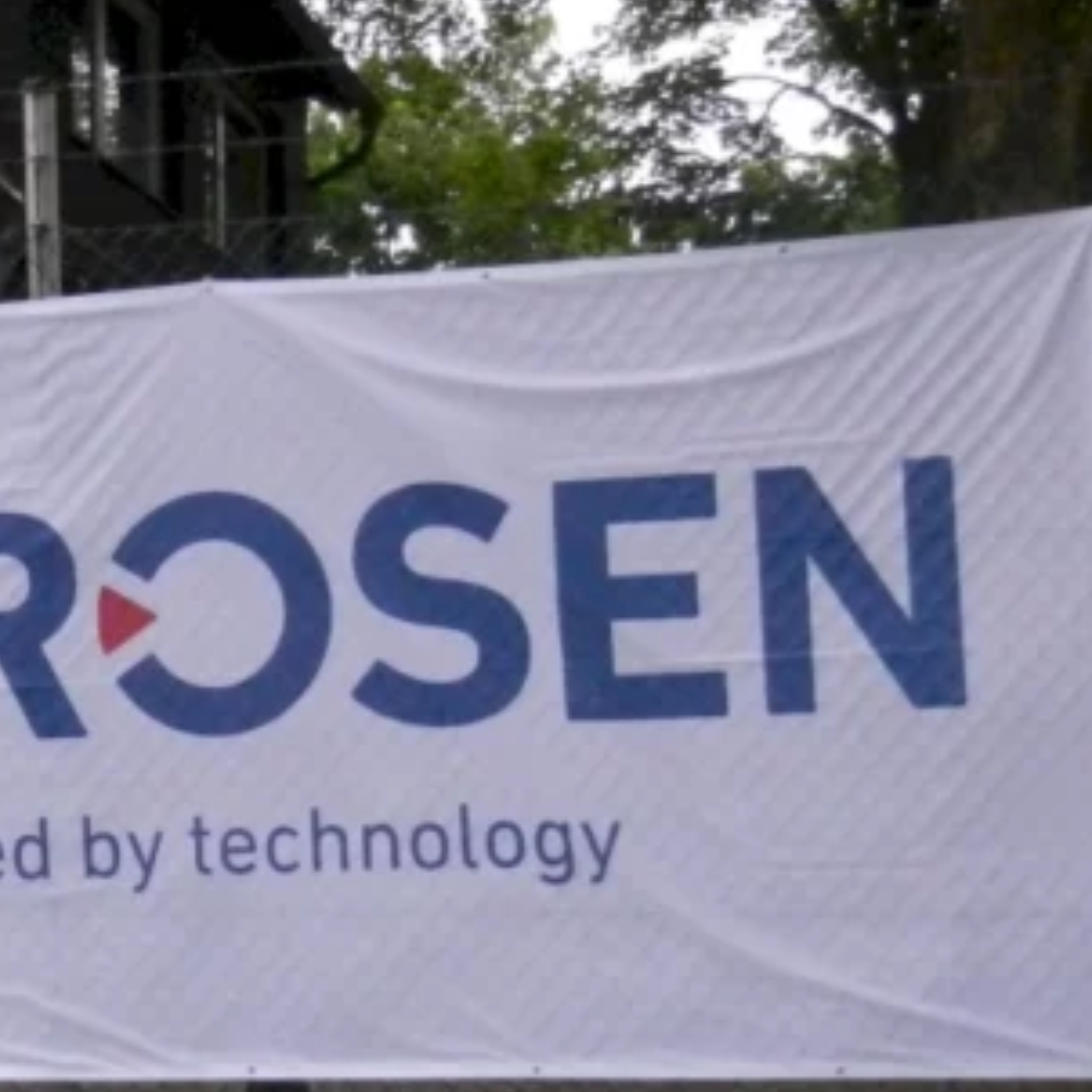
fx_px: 3105
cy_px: 571
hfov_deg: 19.5
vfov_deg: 19.9
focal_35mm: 87
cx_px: 69
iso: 800
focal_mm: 5.1
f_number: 3.6
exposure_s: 1/800
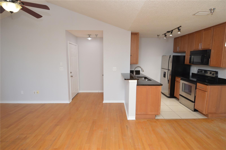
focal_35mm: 18
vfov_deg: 67.3
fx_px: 113
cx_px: 113
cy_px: 75
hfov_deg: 90.1
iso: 400
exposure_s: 1/60
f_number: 4
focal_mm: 12
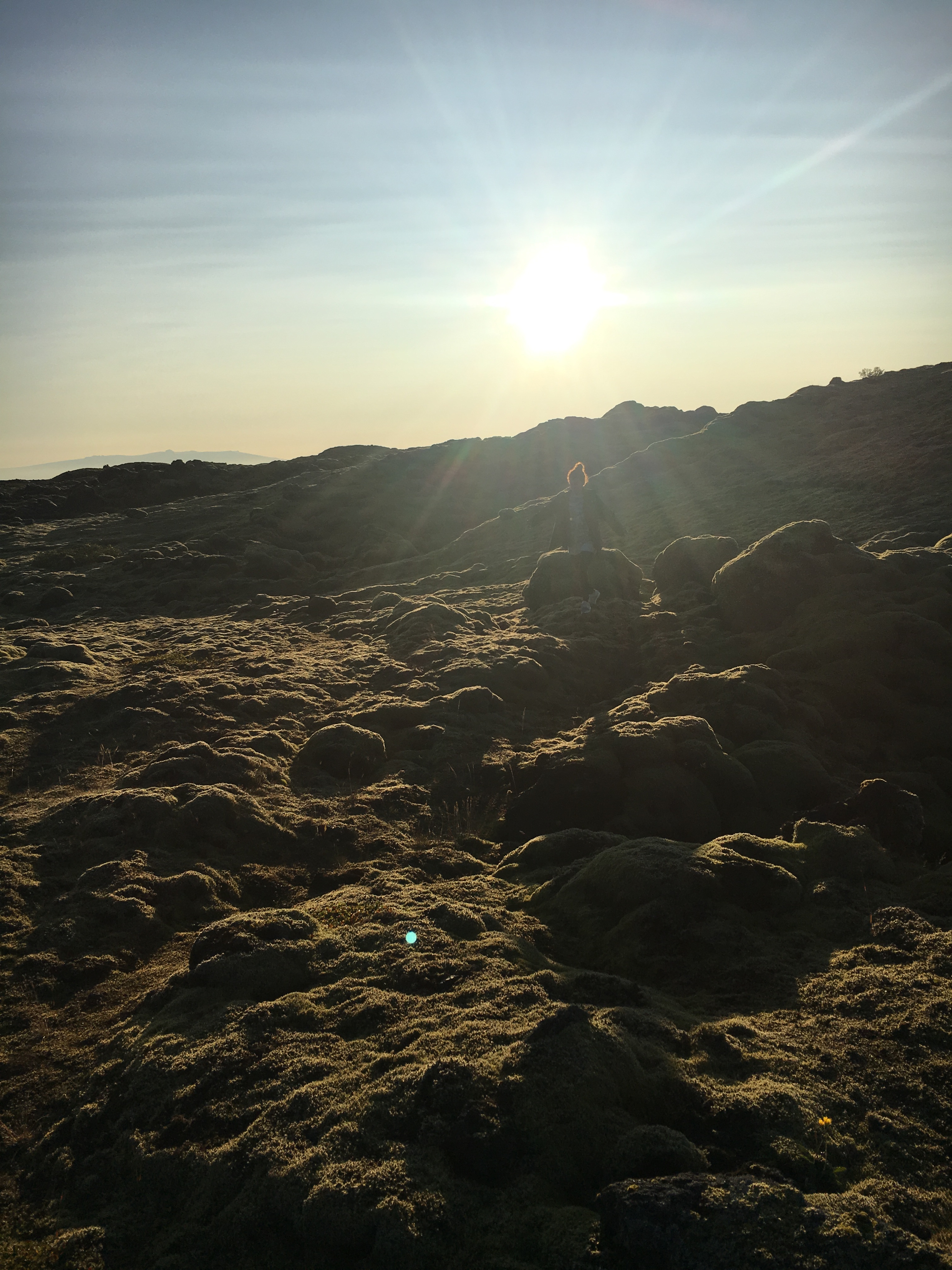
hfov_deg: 48.2
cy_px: 635
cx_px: 476
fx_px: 1063
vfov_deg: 61.7
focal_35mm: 29
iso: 25
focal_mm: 4.15
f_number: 2.2
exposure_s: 1/3344
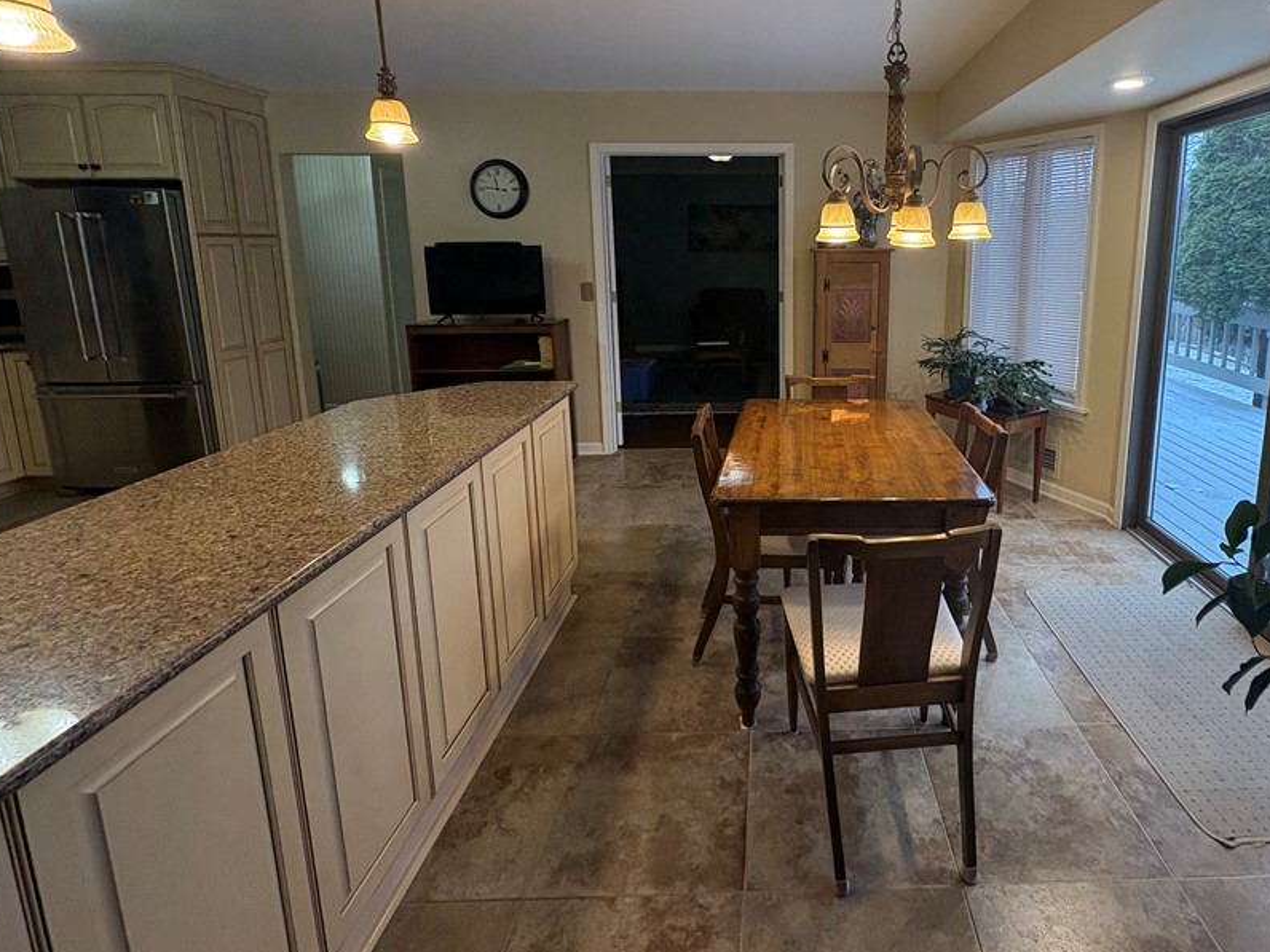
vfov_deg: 70.3
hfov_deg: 86.1
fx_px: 660
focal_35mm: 18
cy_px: 351
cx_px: 793
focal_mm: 2.22
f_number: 2.2
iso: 250
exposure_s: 1/120
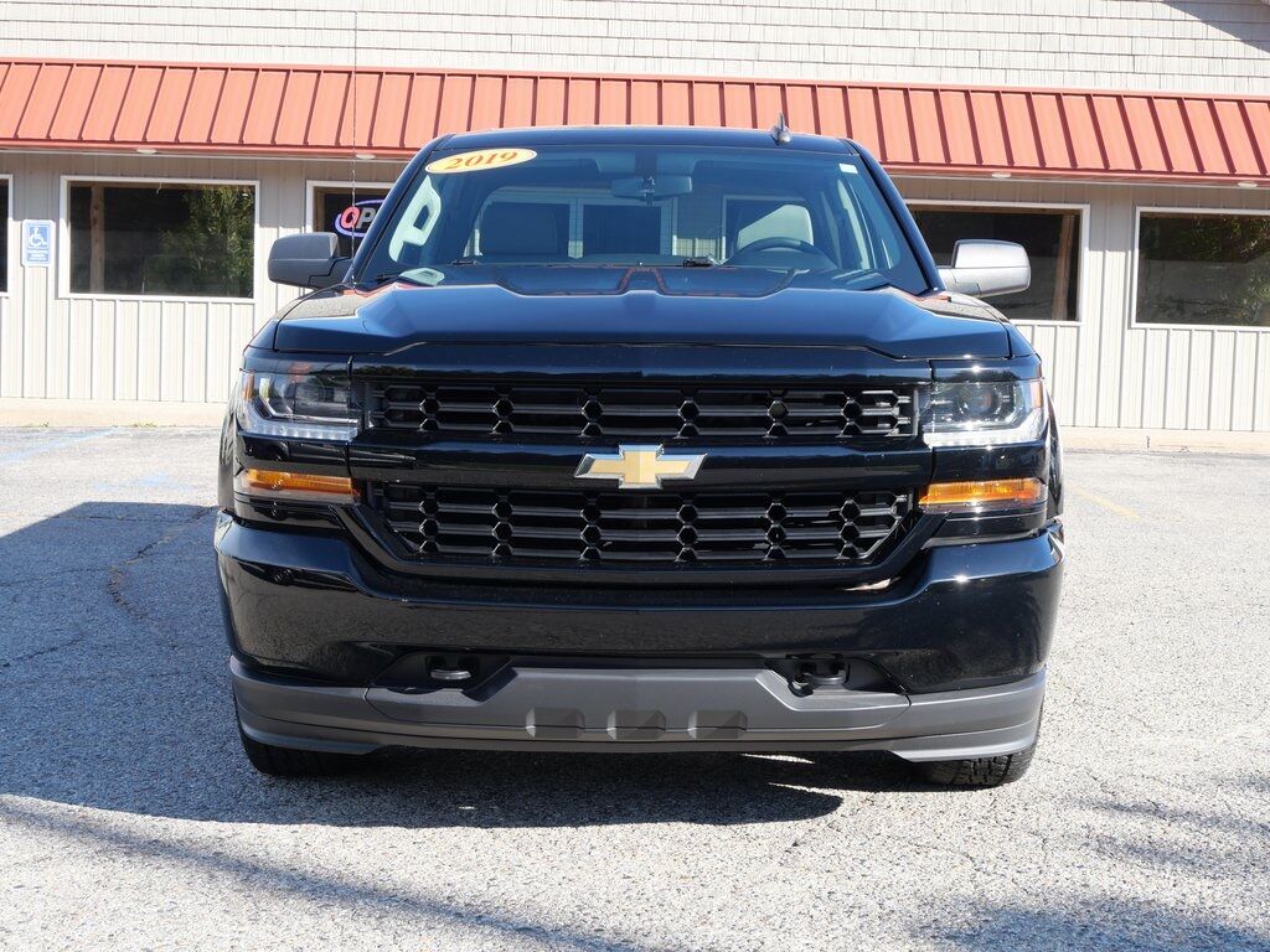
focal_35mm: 50
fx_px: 1834
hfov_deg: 38.2
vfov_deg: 29.1
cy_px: 476
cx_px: 635
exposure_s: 1/160
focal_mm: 25
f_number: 7.1
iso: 200
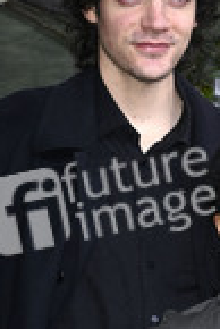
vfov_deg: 7.6
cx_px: 166
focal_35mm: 270
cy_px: 315
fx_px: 2469
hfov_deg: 5.1
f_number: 5.6
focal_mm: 98
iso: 640
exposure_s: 1/250
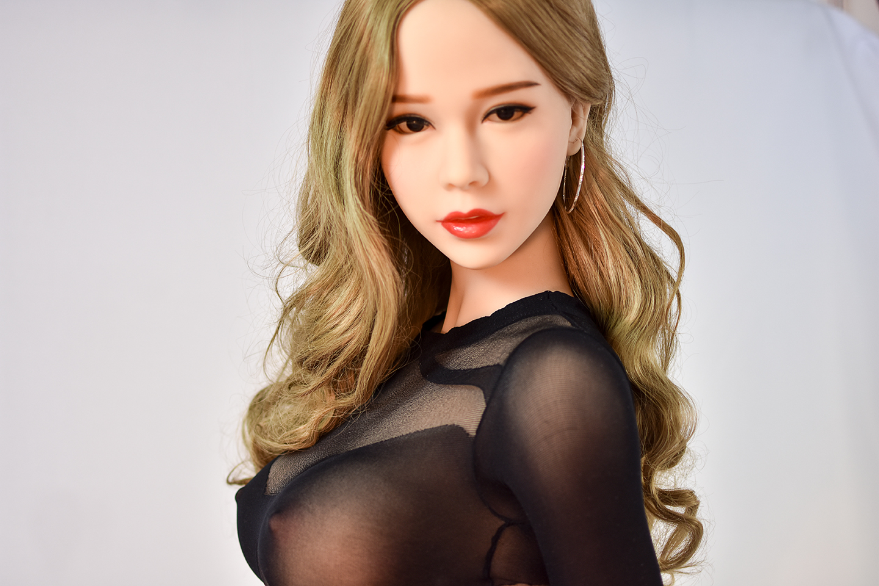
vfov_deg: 25.8
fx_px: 1282
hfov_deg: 37.9
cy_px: 293
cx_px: 440
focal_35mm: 52
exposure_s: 1/60
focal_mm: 35
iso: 180
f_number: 1.8
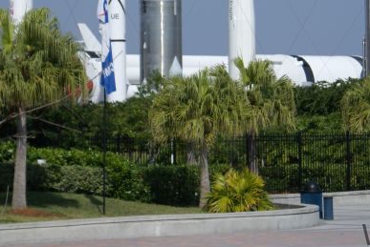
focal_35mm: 217
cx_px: 206
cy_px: -4
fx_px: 2233
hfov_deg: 9.5
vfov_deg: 6.3
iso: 100
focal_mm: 70
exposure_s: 1/1000
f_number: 5.6
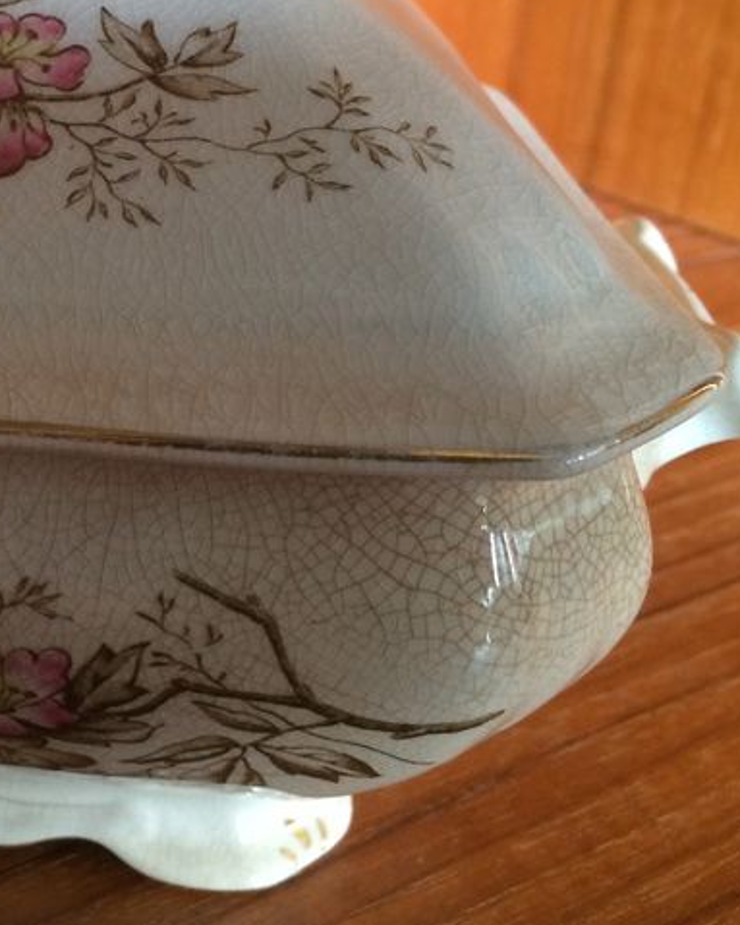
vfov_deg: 34.0
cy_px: 354
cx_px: 14
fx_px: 1506
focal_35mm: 55
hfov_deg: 26.3
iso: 125
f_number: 2.2
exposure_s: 1/30
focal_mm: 4.12
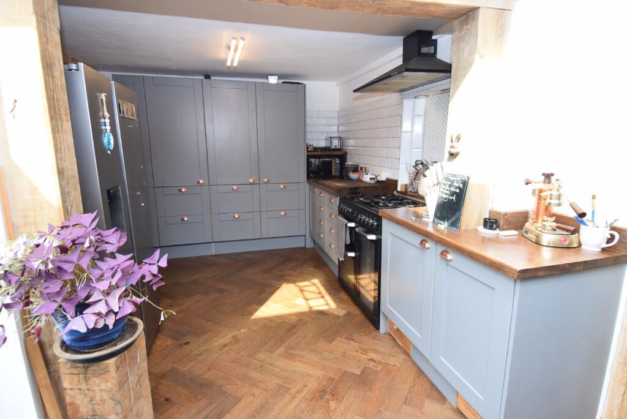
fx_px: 314
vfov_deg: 67.5
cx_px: 314
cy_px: 210
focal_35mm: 18
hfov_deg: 90.0
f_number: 5
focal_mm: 12
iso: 400
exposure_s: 1/100
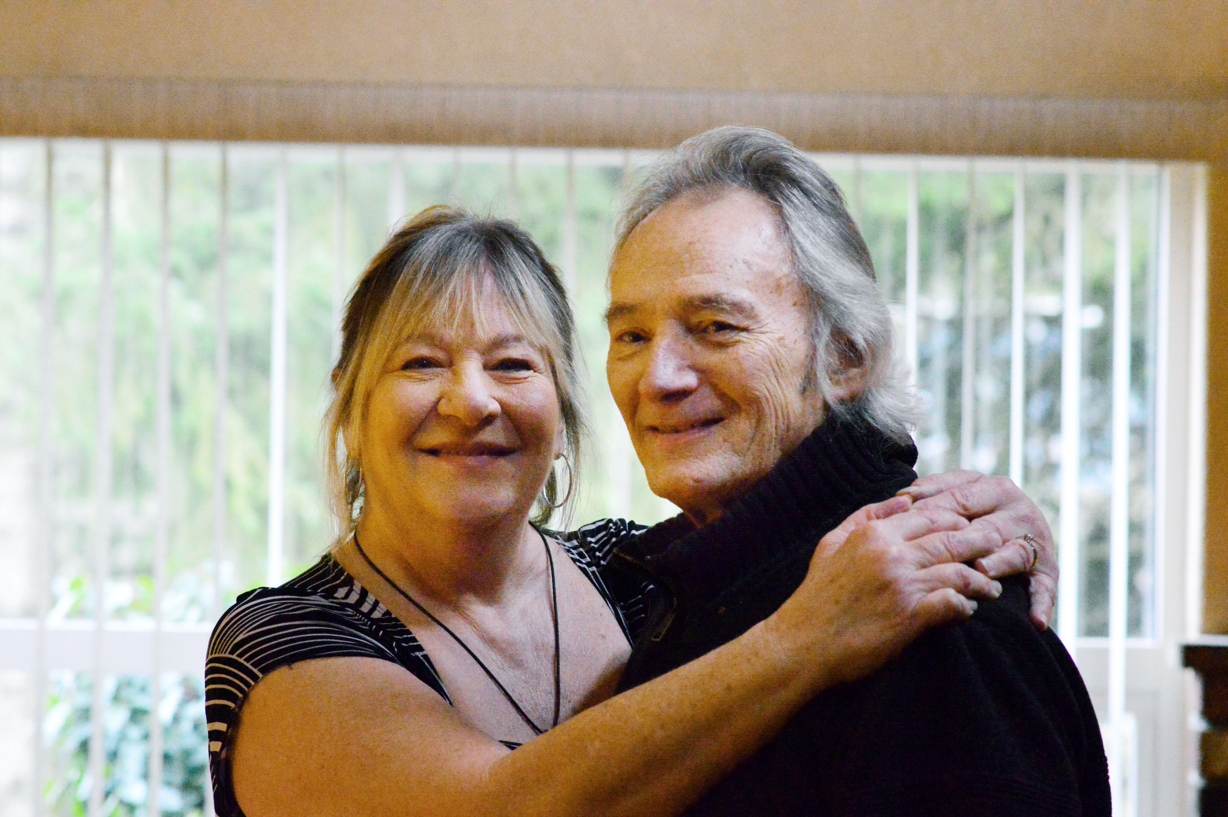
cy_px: 408
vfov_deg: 10.7
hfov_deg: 16.1
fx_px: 4345
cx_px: 614
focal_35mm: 128
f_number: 5
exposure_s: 1/125
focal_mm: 85
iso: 6400
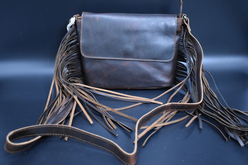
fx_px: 279
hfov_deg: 47.9
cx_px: 124
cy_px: 82
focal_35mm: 40
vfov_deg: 33.0
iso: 3600
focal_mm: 27
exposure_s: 1/60
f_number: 4
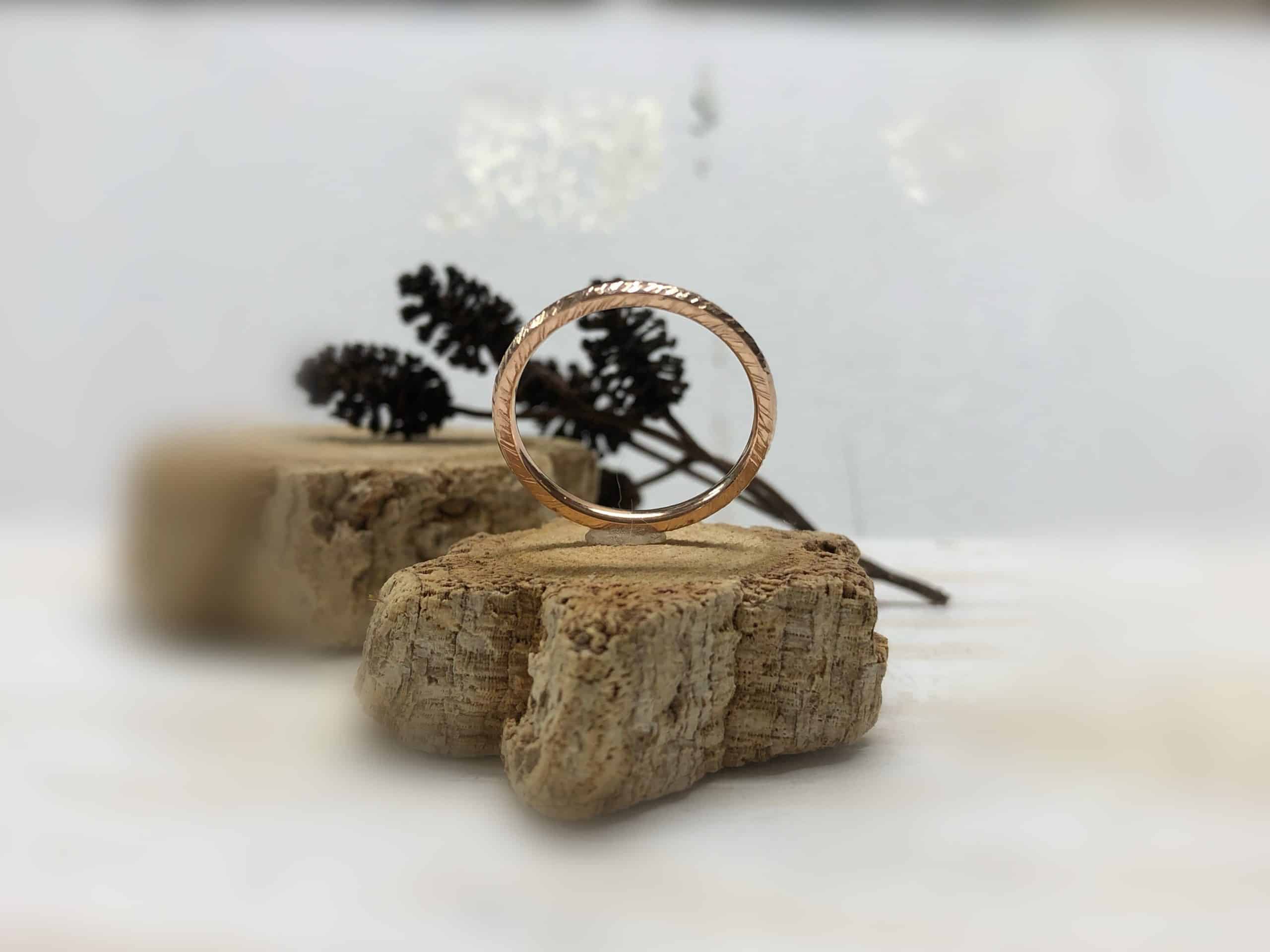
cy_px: 476
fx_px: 1027
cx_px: 635
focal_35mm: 28
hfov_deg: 63.4
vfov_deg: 49.7
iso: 25
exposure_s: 1/50
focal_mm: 3.99
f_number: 1.8
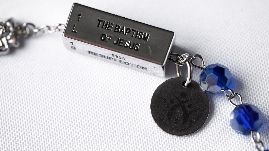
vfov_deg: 10.9
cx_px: 135
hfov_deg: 19.3
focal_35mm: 111
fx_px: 792
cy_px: 74
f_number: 4
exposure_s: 1/100
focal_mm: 105
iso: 64
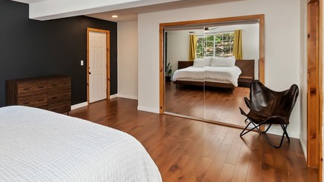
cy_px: 60
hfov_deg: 74.9
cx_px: 95
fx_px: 198
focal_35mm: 23
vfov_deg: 48.6
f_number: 8
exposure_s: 1/30
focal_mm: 10
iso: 400
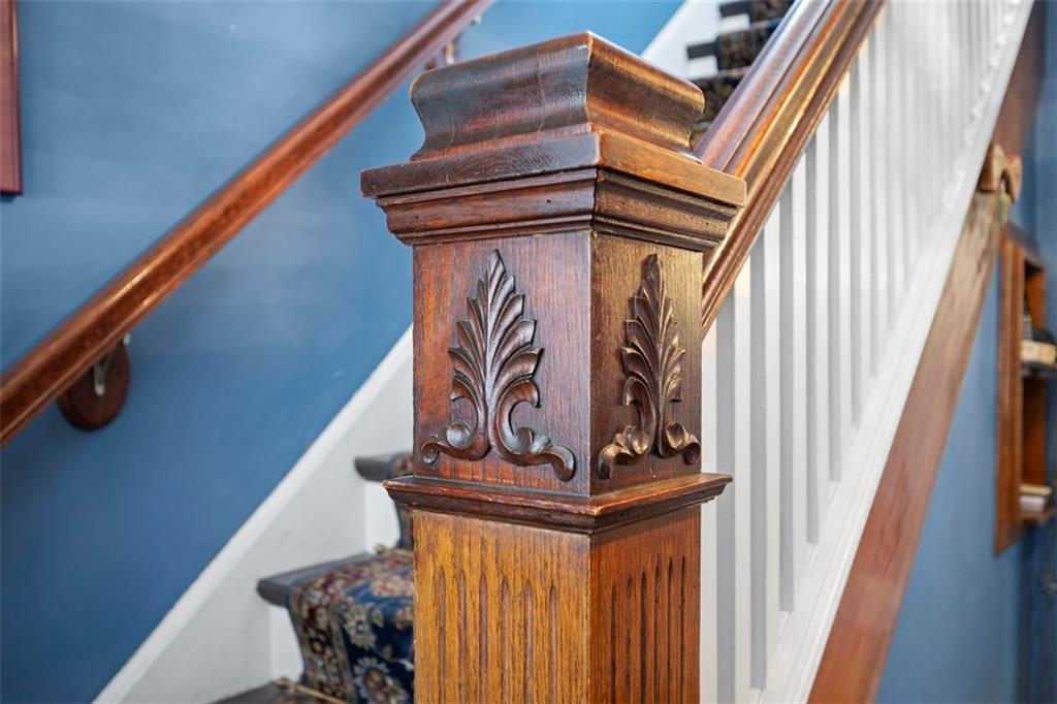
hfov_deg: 61.9
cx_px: 528
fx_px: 880
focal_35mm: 30
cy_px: 352
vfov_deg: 43.6
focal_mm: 30
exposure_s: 1/1.25
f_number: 4
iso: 400
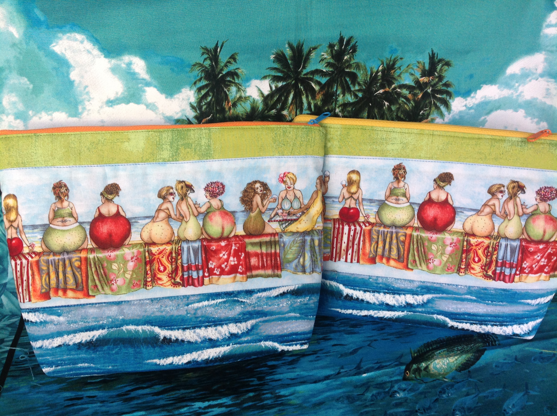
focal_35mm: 35
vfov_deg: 40.6
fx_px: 562
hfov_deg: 52.7
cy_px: 208
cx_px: 278
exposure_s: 1/120
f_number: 2.4
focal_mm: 4.28
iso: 100
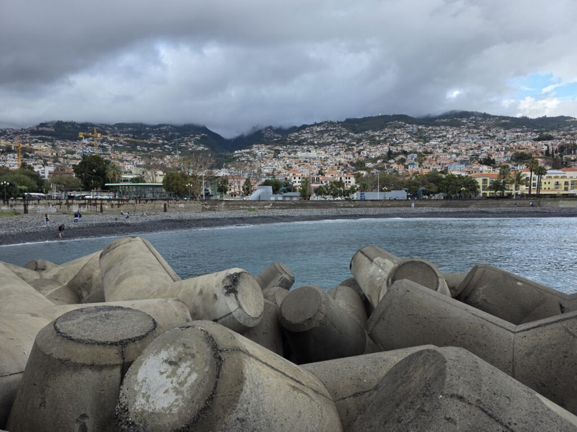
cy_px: 216
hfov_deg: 73.9
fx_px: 383
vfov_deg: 58.9
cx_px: 288
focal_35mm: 23
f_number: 1.7
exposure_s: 1/1293
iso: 80
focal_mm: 6.3
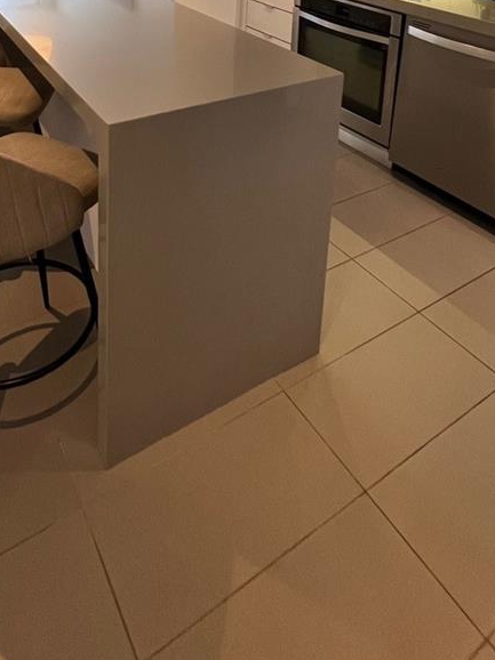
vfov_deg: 51.1
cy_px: -14
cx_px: 190
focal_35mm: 27
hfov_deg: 50.9
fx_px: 515
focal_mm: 1.57
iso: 200
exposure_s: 1/120
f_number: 1.8
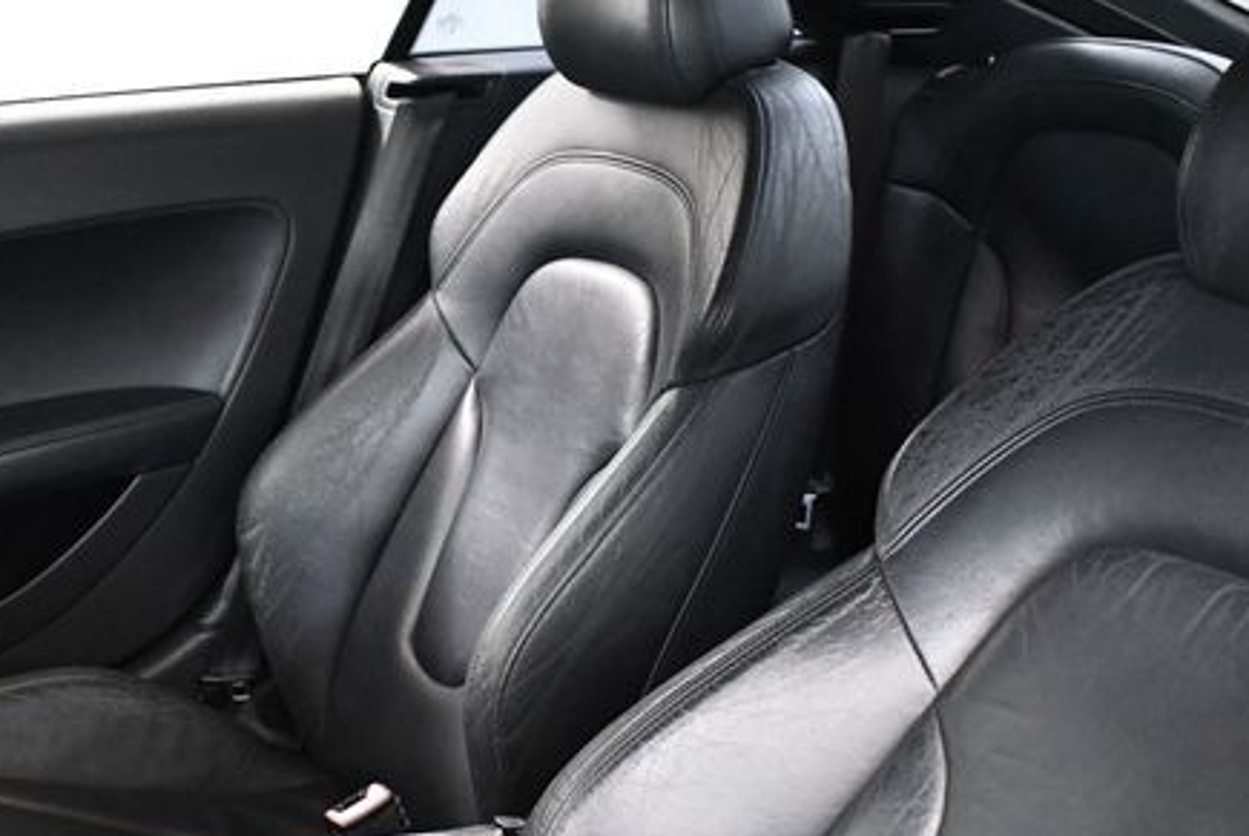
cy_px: 511
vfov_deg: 25.5
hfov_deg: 37.2
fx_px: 1841
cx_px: 462
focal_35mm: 53
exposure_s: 1/60
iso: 3600
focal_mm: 18
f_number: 3.5
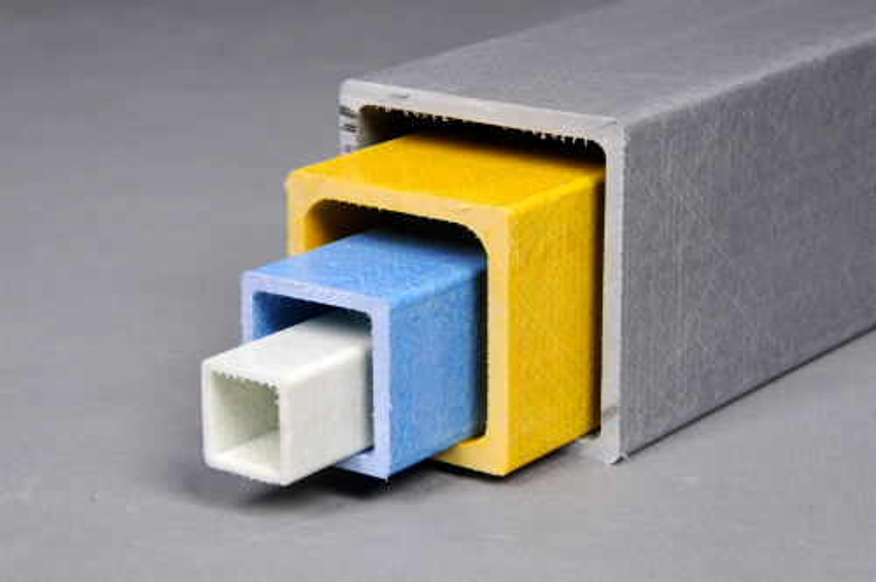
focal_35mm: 120
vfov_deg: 11.4
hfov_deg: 17.1
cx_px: 438
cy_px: 291
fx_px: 2916
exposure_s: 1/160
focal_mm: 80
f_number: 14
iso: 200
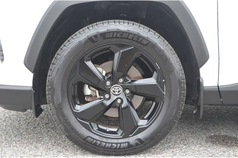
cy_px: 79
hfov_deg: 35.1
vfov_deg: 23.8
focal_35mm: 57
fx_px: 377
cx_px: 119
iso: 250
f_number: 5.6
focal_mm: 38
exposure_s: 1/125
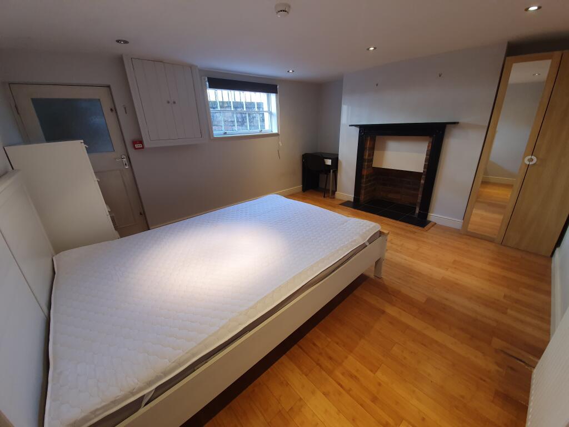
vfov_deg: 89.9
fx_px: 214
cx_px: 284
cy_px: 214
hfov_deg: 106.2
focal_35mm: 13
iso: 125
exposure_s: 1/50
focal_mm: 1.8
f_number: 2.2
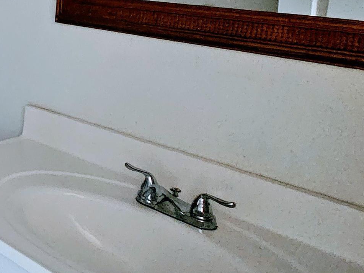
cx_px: -175
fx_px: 442
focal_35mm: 42
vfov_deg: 31.8
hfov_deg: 29.1
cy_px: 2
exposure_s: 1/24
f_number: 2.2
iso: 1250
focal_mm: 2.2
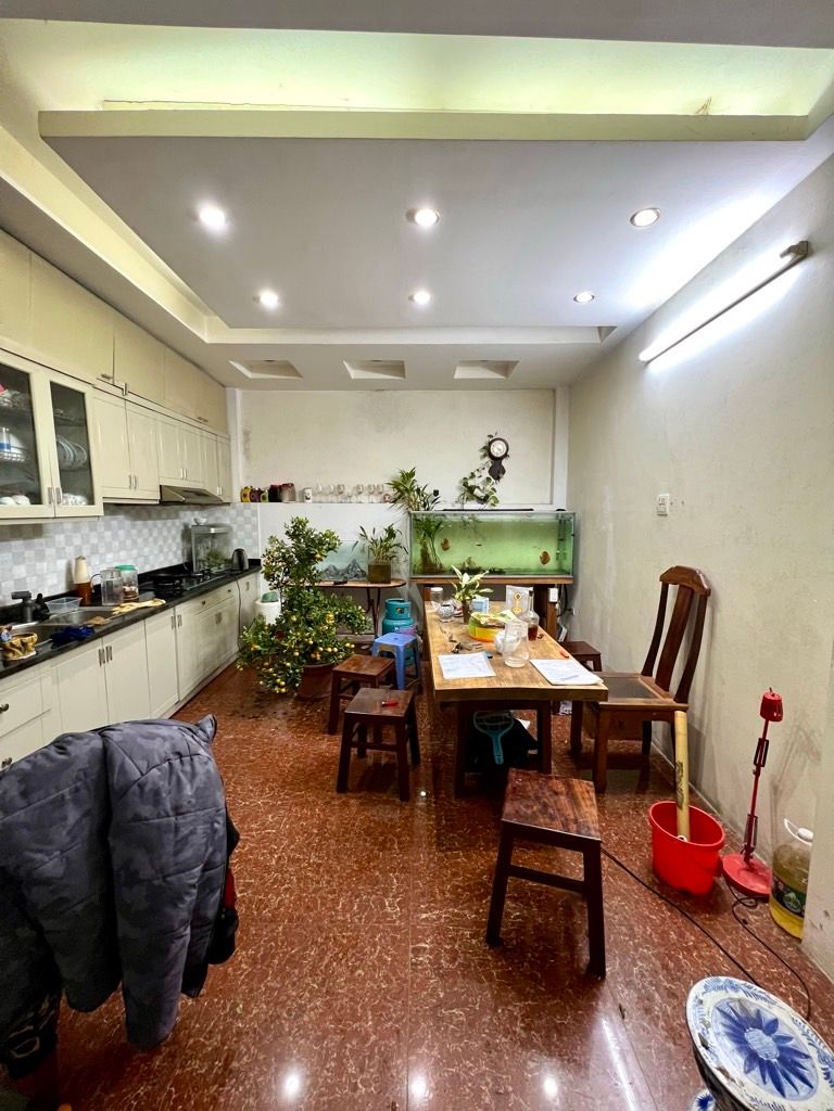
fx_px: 418
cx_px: 417
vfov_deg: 106.2
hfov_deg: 89.9
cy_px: 556
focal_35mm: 13
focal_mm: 1.57
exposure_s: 1/50
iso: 250
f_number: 1.8
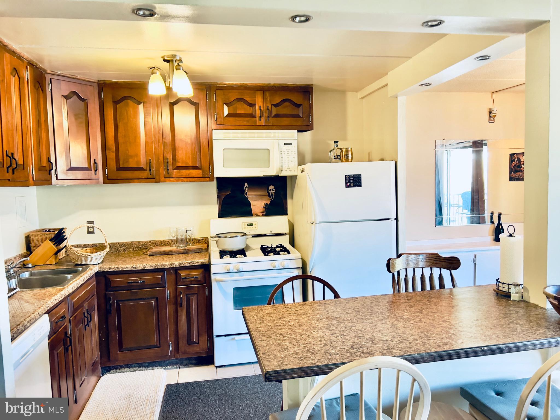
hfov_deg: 67.3
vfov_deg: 53.1
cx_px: 280
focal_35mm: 26
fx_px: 421
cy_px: 210
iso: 125
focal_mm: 5.7
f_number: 1.5
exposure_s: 1/60
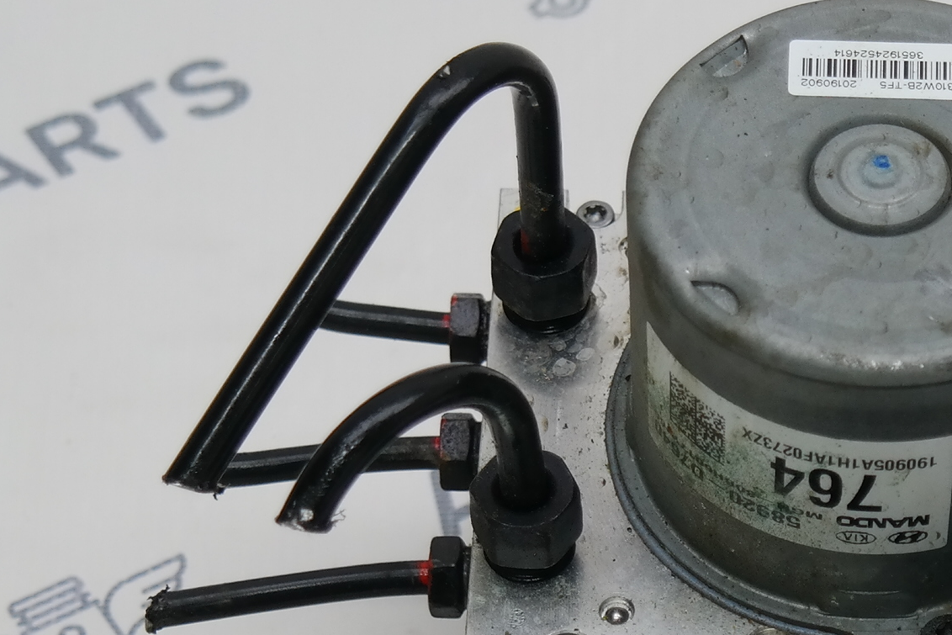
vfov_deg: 8.7
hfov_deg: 12.9
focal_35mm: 158
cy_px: 527
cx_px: 844
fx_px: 4178
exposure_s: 1/80
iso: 200
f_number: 4.5
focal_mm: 30
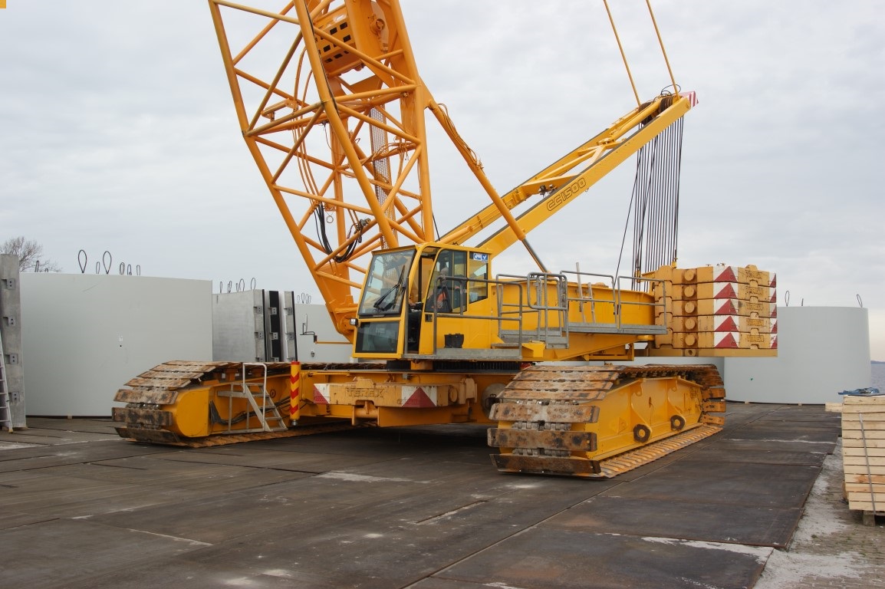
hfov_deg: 57.3
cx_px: 442
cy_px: 294
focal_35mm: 33
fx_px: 811
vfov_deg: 39.9
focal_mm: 22
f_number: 8
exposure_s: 1/60
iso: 100
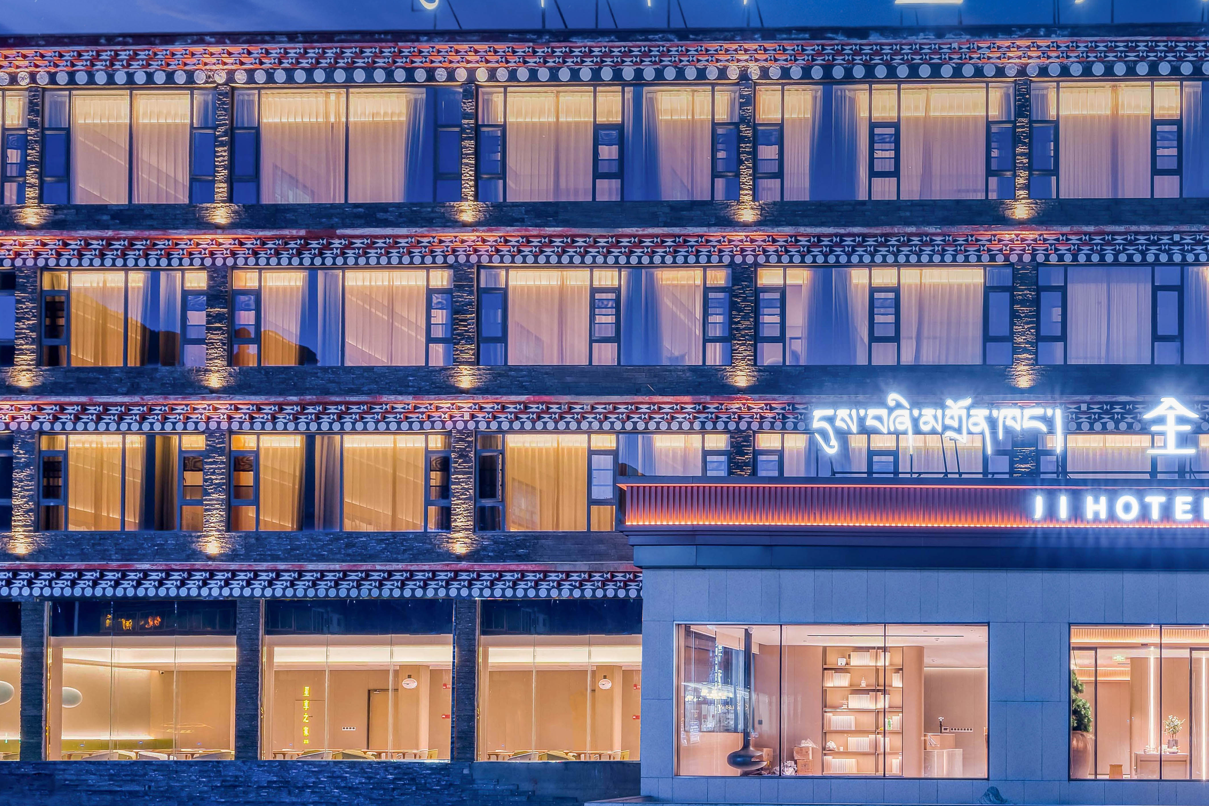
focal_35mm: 36
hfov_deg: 49.0
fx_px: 1209
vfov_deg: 36.8
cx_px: 1023
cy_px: 355
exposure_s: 1/5
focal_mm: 16
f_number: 10
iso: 200
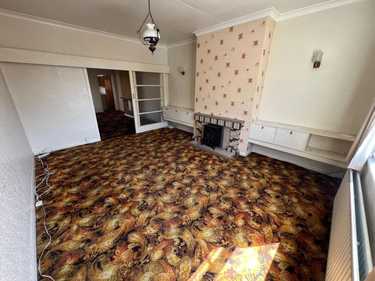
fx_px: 141
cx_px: 188
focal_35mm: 13
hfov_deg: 106.2
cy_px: 140
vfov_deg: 89.9
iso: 125
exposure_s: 1/99
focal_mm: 1.57
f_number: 1.8
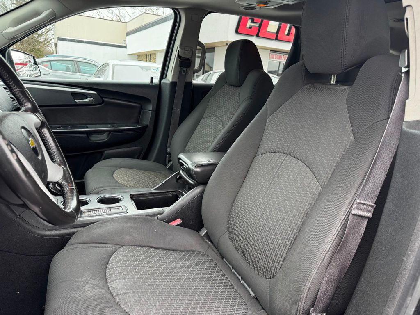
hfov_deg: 71.6
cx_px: 210
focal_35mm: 24
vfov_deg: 56.8
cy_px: 158
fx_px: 291
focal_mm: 6.76
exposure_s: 1/121
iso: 200
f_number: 1.78
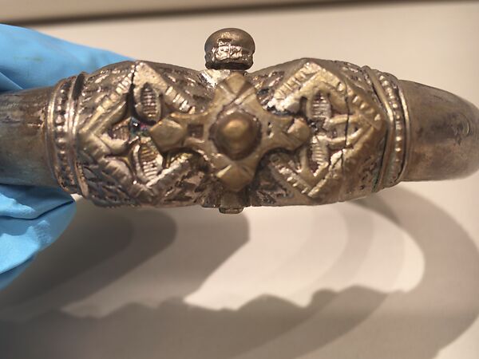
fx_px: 401
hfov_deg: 61.7
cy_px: 180
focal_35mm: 29
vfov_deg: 48.2
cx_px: 240
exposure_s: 1/30
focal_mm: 4.15
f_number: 2.2
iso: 32
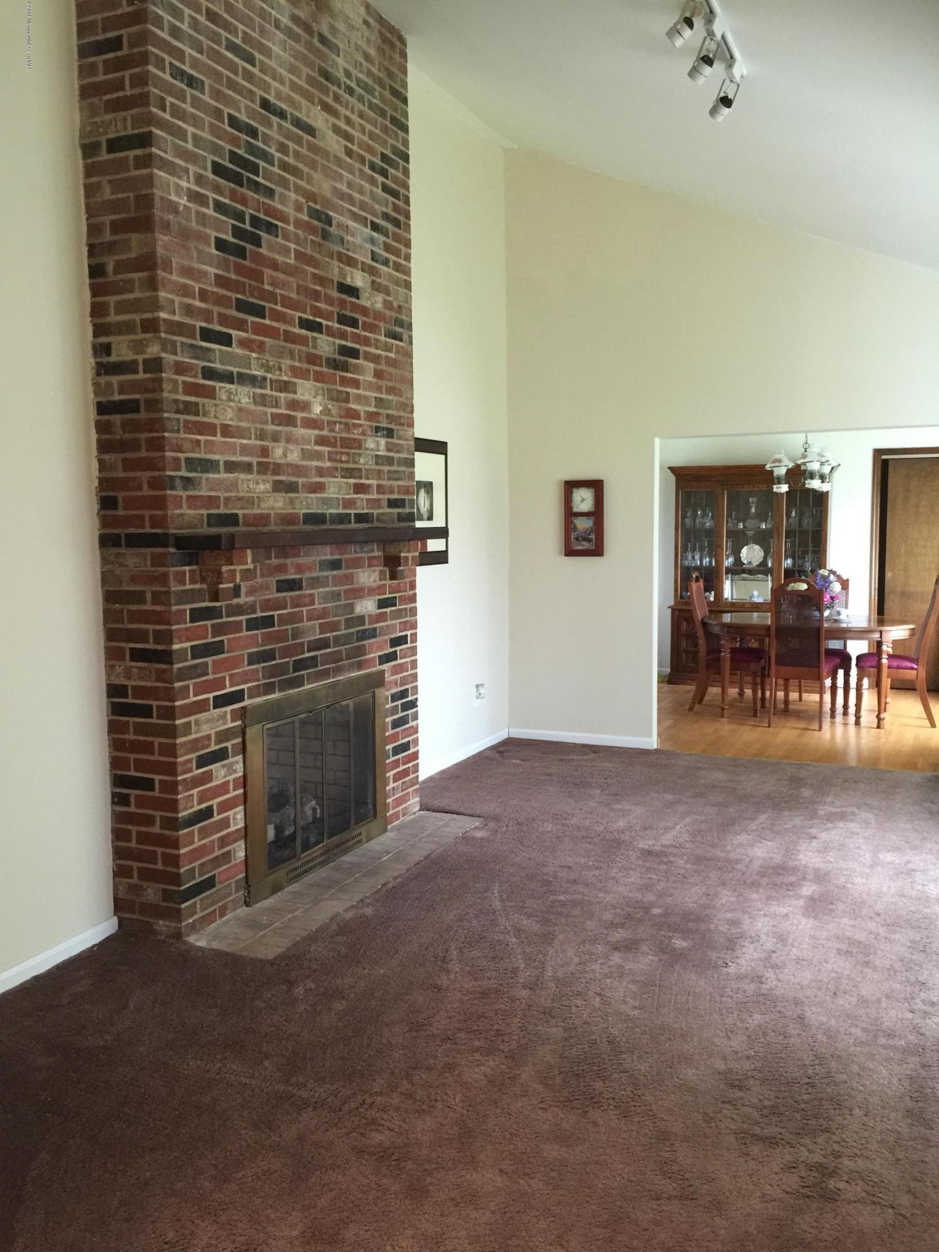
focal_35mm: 29
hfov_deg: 48.2
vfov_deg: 61.7
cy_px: 626
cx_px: 470
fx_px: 1049
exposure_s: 1/8
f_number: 2.2
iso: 125
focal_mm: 4.15
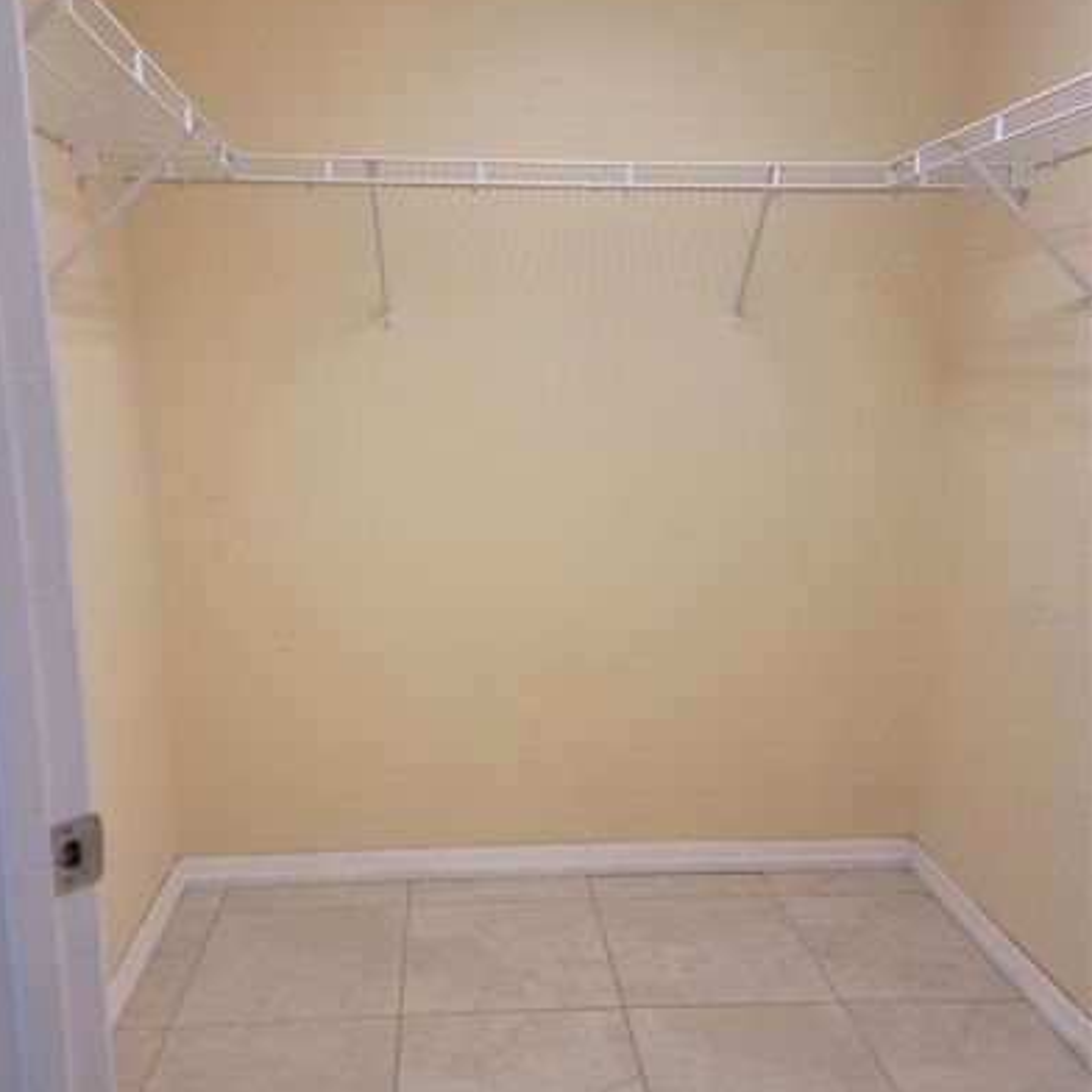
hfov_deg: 54.0
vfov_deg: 53.9
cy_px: 613
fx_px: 1071
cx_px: 539
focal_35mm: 30
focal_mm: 7
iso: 160
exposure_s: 1/120
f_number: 1.8
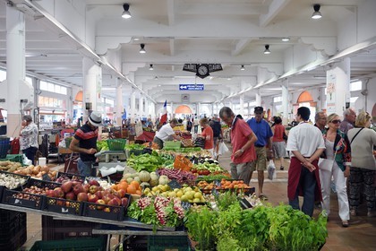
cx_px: 188
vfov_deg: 42.3
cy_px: 126
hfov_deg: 60.3
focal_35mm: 31
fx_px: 324
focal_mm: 31
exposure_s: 1/80
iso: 800
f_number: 6.3
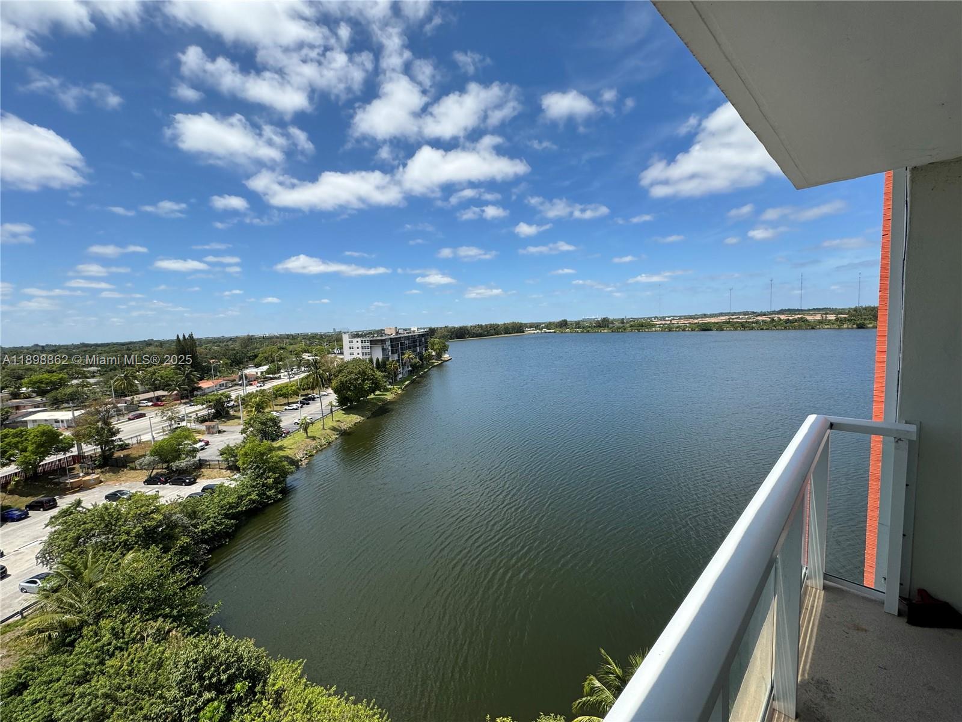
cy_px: 361
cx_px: 481
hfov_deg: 102.1
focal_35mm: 14
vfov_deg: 85.7
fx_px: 389
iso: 50
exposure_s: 1/2028
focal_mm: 2.22
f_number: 2.2
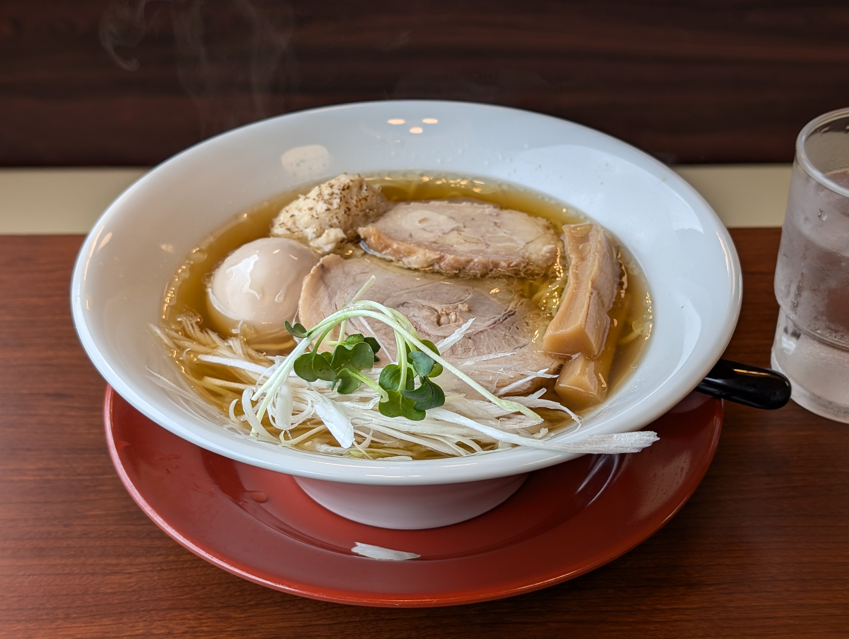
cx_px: 424
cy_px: 320
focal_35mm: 49
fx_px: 1203
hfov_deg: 38.9
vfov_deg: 29.7
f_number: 1.68
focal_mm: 6.9
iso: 21
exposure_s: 1/215
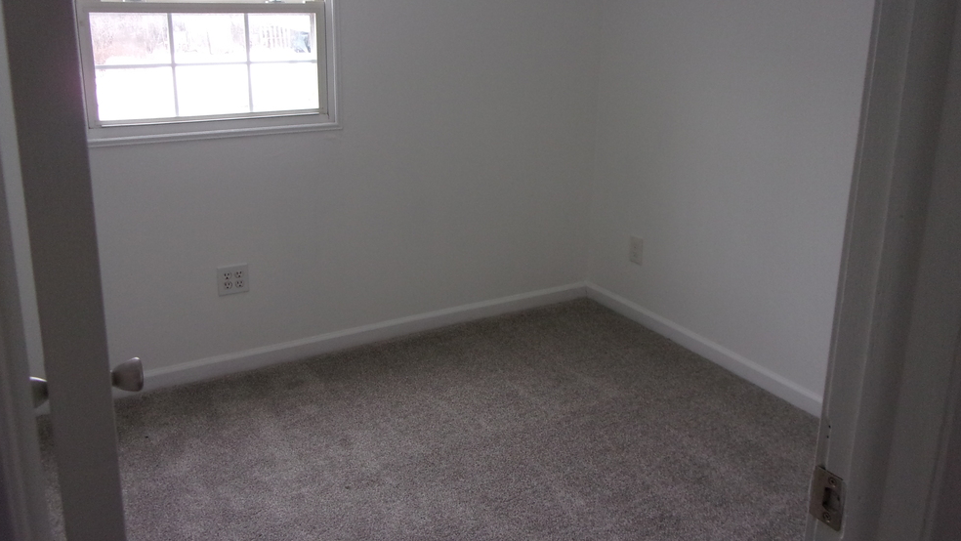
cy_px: 199
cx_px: 474
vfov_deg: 37.5
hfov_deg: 62.6
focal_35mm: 31
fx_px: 790
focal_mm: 5.1
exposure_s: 1/34
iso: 171
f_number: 3.9
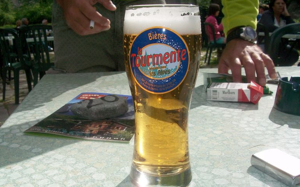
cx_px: 151
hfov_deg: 52.7
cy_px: 104
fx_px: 303
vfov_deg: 34.4
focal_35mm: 37
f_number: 5.5
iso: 80
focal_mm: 5.7
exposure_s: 1/500
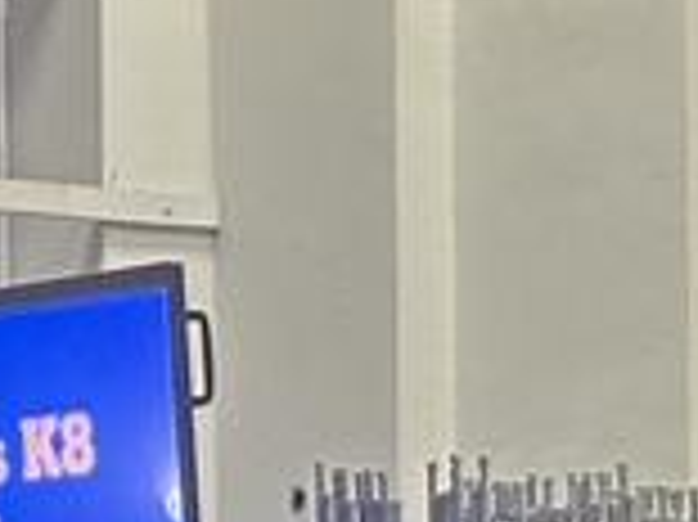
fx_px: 6387
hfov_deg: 6.2
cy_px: 1116
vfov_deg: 4.6
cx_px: 27
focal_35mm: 317
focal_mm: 6.86
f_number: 1.78
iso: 640
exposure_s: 1/30
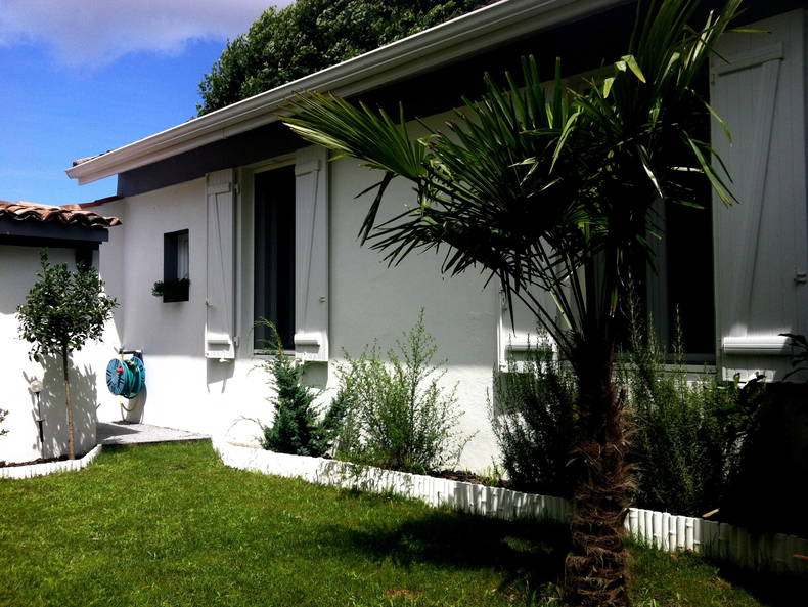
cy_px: 304
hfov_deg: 52.6
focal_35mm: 35
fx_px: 817
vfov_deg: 40.7
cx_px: 404
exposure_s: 1/1285
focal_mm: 3.85
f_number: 2.8
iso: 80
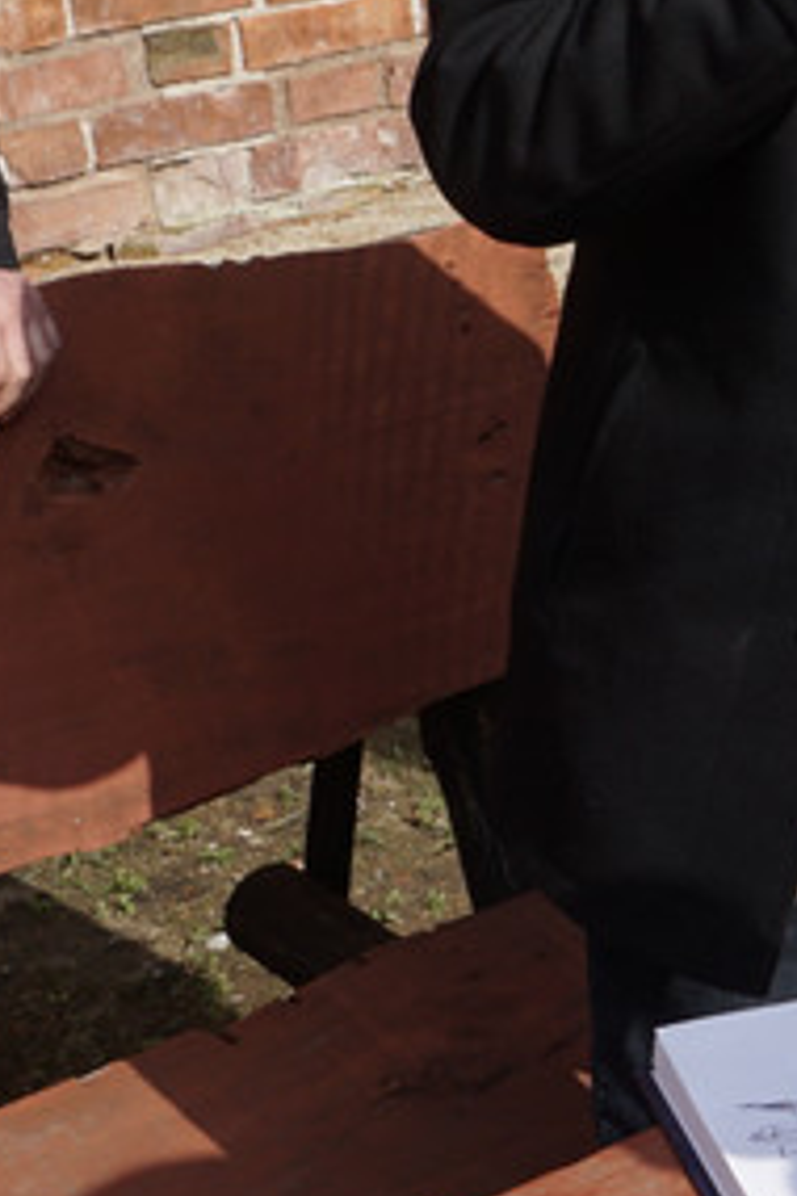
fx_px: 3354
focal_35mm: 101
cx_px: 1149
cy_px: 248
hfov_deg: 12.9
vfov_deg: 20.0
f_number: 9
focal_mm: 16
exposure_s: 1/200
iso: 100
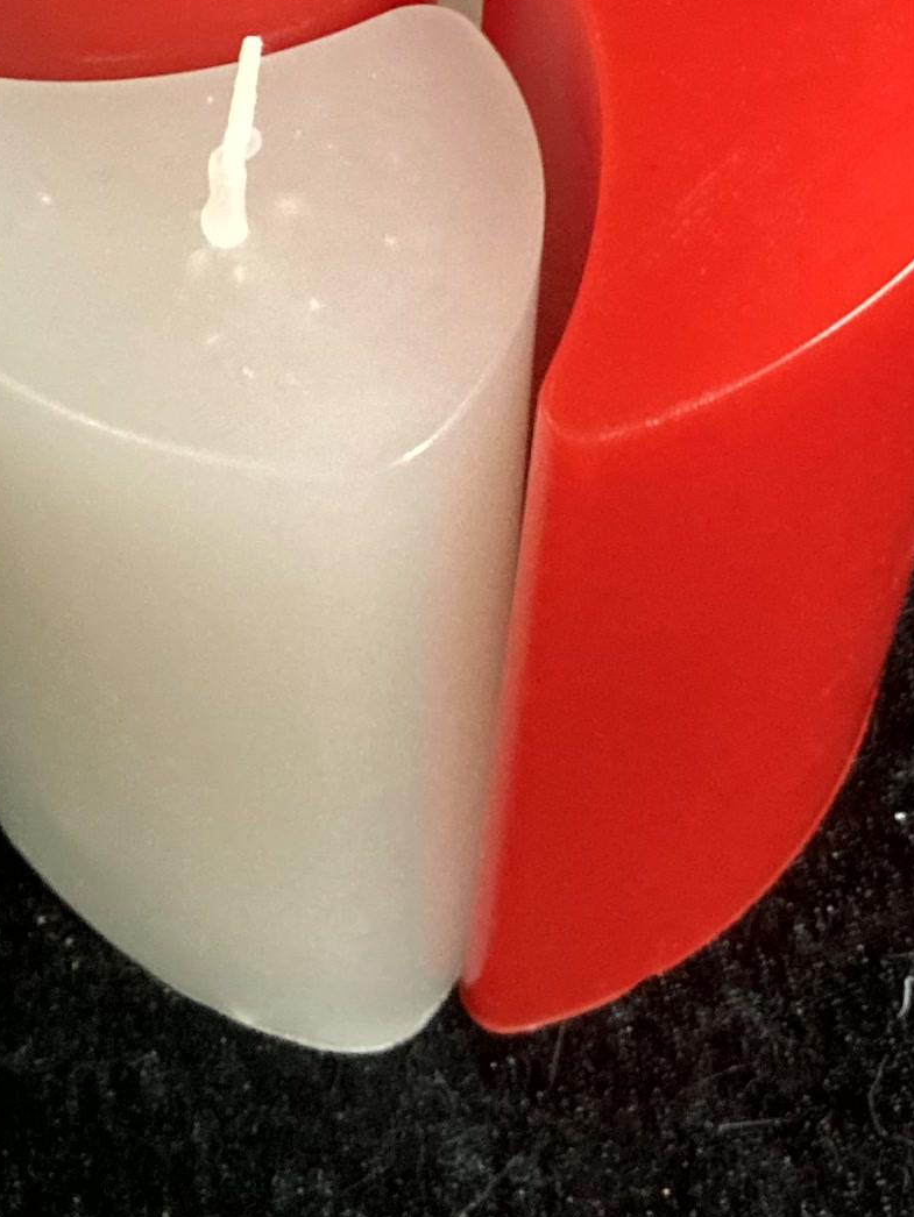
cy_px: -23
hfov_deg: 18.7
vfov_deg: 23.6
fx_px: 2780
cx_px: 456
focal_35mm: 79
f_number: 1.8
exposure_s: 1/25
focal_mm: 3.99
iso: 400
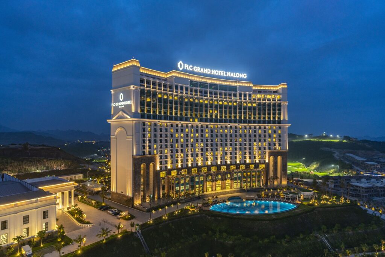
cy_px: 128
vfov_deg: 61.9
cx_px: 192
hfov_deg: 84.0
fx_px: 214
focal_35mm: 20
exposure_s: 1/25
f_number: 3.2
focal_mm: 20
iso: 1000
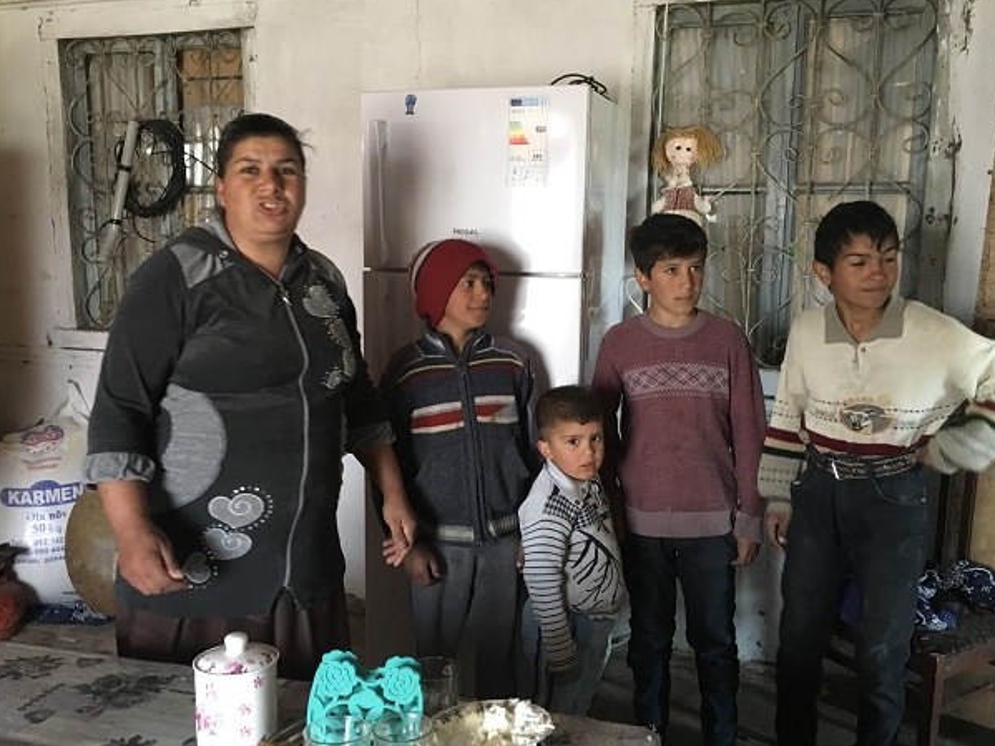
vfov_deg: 45.4
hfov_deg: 58.4
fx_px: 891
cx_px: 498
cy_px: 361
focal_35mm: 31
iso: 200
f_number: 2.2
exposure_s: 1/17
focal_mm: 4.15
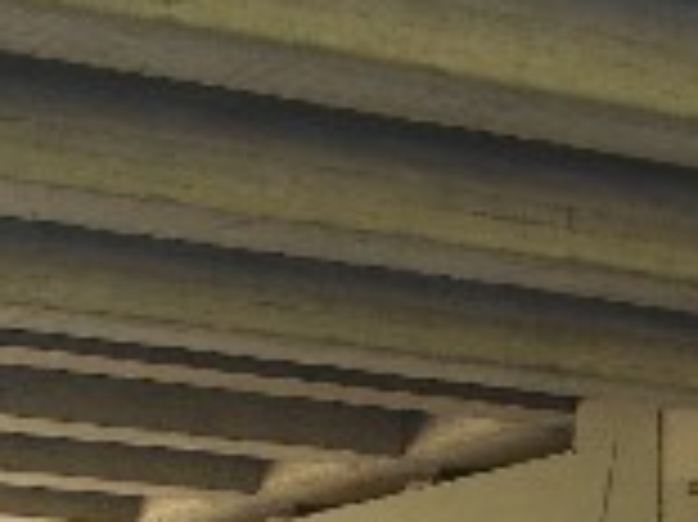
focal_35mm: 143
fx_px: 2881
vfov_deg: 10.2
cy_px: 610
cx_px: 444
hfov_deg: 13.8
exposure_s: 1/60
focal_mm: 7.9
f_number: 2.8
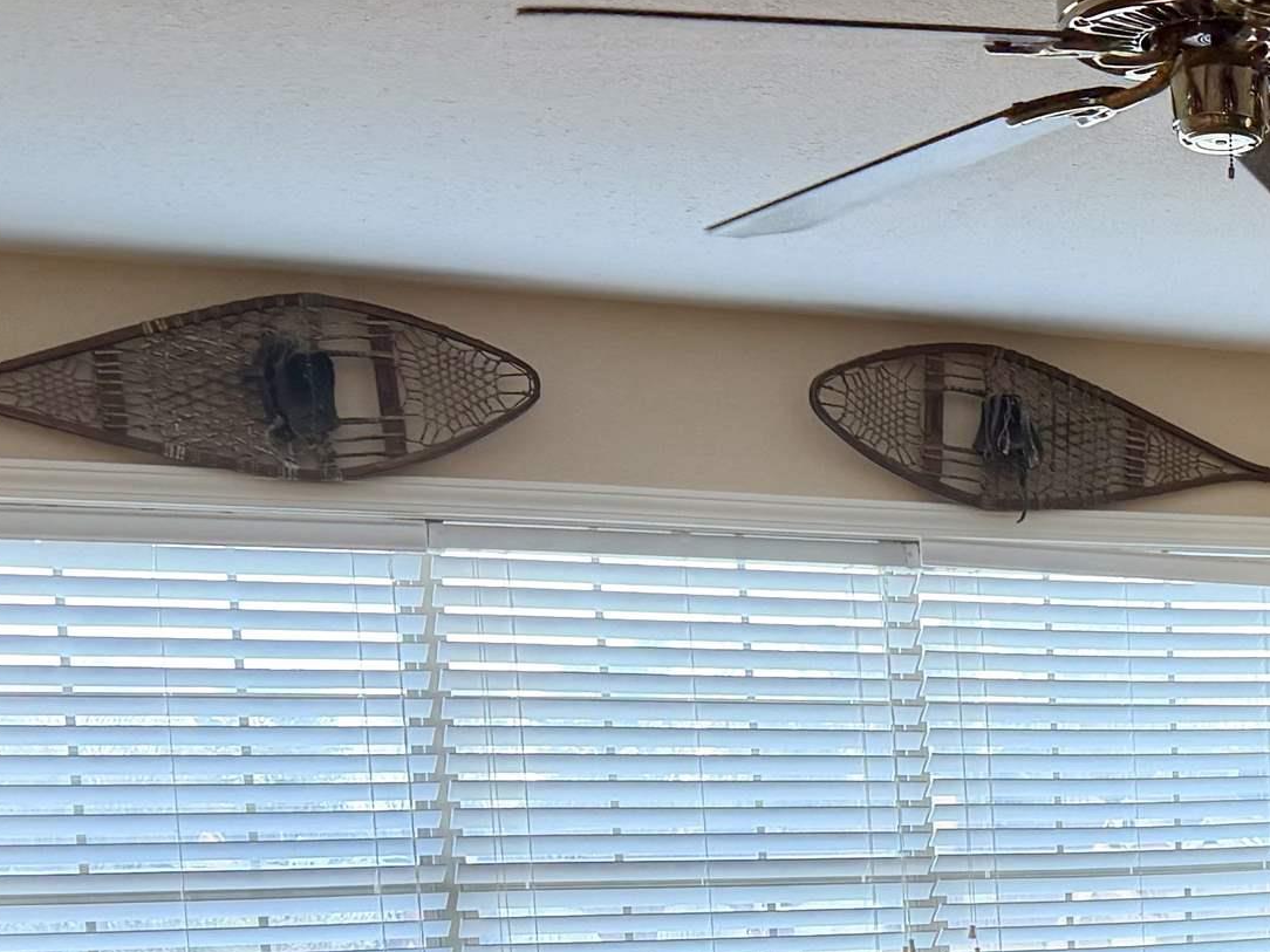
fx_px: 2495
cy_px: 1156
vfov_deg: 20.2
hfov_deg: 26.5
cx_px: 1370
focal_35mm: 68
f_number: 1.78
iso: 200
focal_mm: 6.76
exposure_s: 1/120
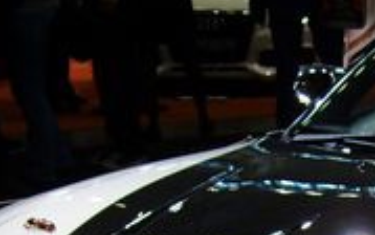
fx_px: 1360
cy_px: 361
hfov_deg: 15.2
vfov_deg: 9.6
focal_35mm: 133
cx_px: 427
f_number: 2.8
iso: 80
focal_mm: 5.8
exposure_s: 1/125
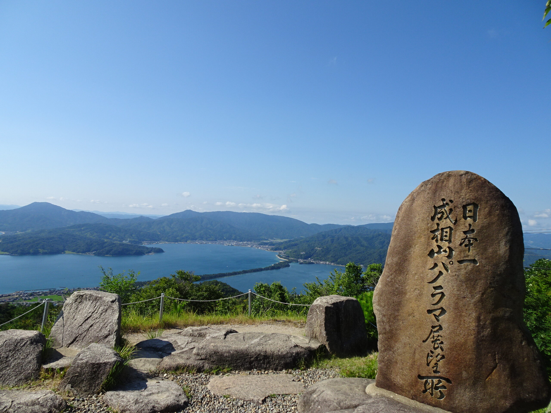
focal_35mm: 24
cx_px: 276
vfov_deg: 56.8
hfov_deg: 71.6
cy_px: 206
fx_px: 382
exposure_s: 1/1000
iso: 80
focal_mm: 4.1
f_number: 3.5
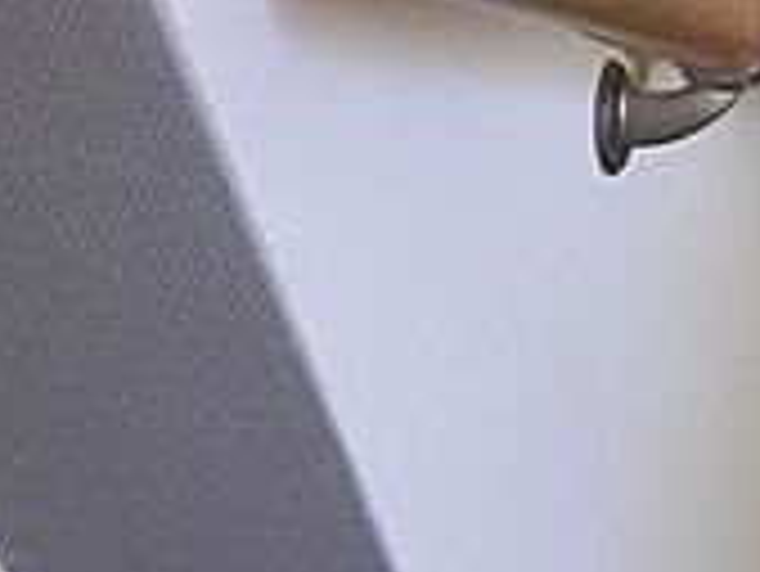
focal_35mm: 110
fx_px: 2417
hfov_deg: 15.2
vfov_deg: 13.4
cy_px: 428
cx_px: 1417
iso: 40
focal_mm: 4.15
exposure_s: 1/40
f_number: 2.2
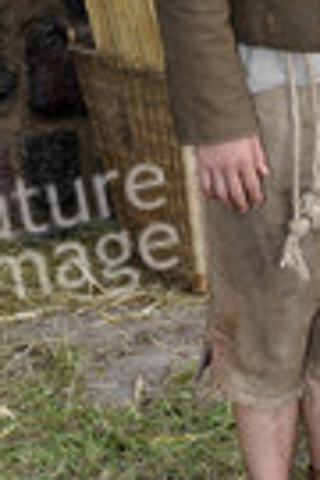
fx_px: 2453
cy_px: 71
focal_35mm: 184
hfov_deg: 7.4
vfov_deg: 11.1
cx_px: 384
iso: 400
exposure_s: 1/160
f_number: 6.3
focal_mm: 62
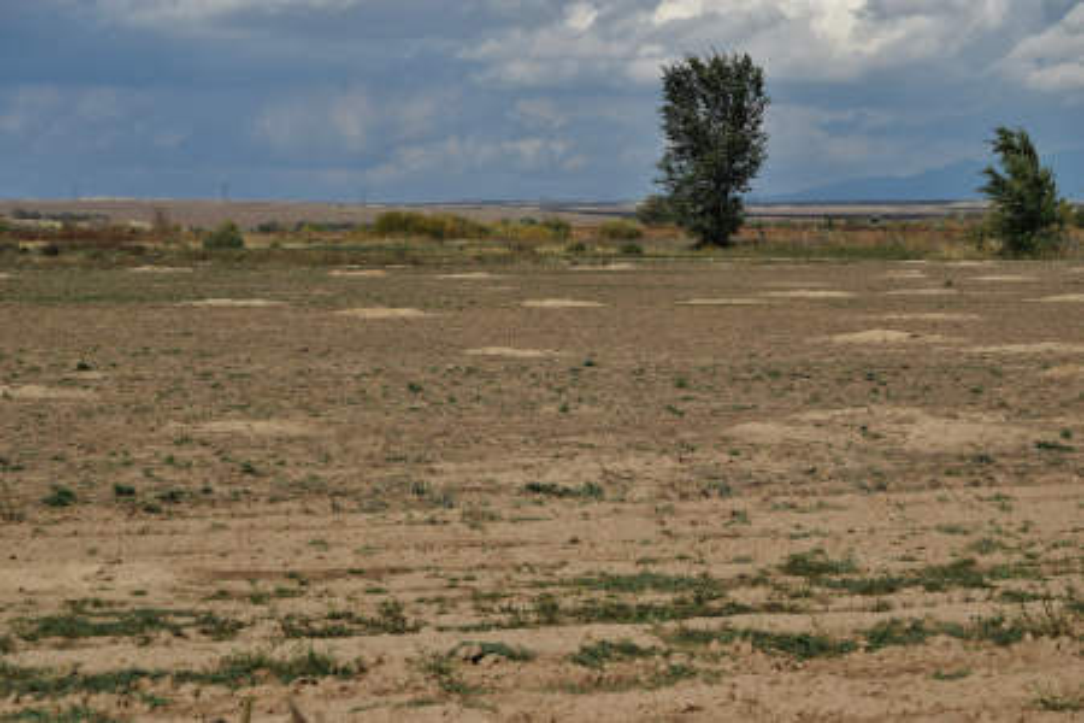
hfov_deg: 18.9
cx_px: 542
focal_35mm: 108
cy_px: 362
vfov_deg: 12.7
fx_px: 3252
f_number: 8
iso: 400
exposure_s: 1/1000
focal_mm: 72
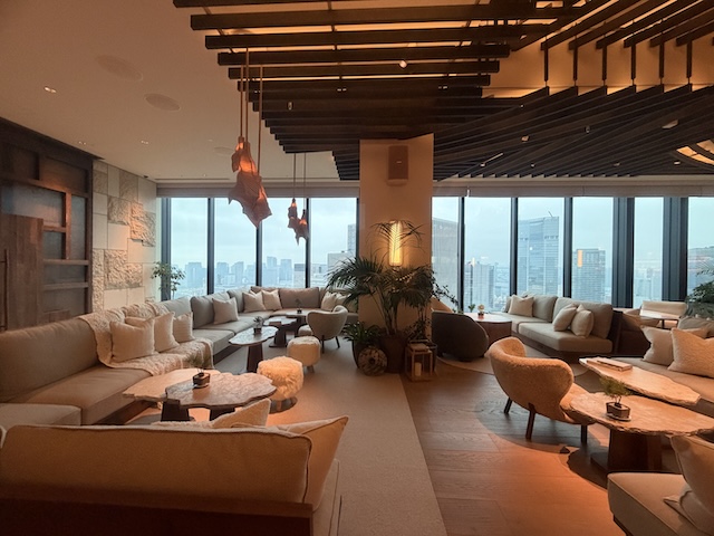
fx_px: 289
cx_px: 357
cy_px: 268
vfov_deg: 85.7
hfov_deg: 102.1
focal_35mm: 14
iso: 320
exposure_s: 1/50
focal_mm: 2.22
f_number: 2.2
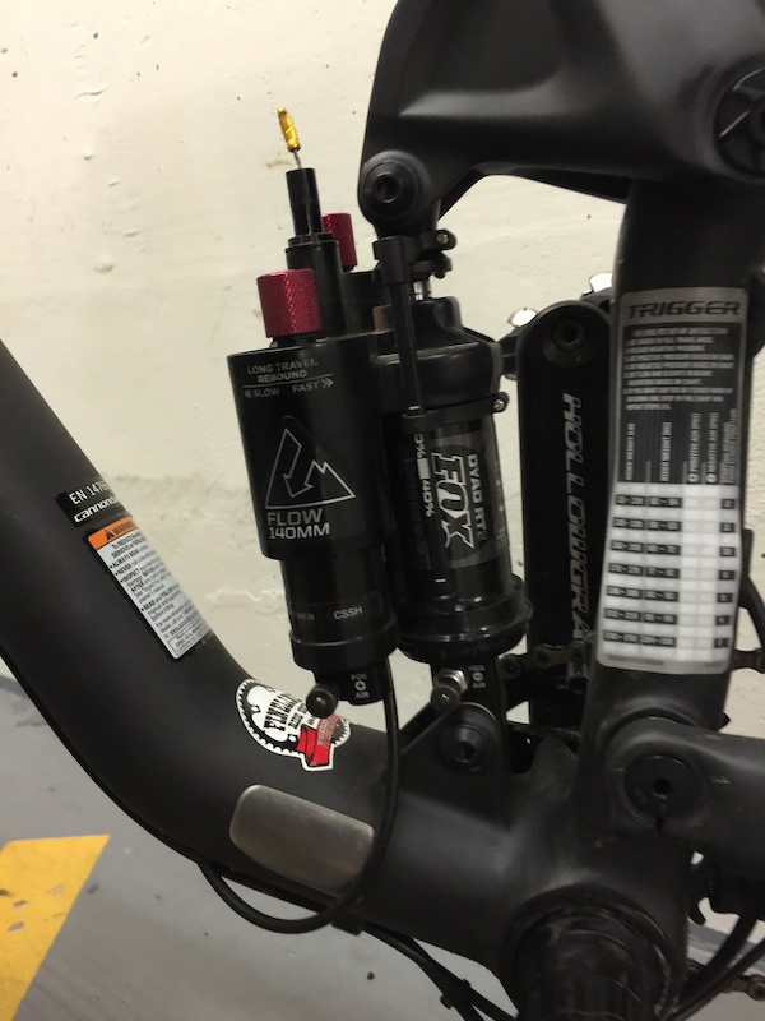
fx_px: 855
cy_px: 510
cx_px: 382
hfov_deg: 48.2
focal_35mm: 29
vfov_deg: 61.7
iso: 80
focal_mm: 4.15
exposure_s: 1/4
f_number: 2.2
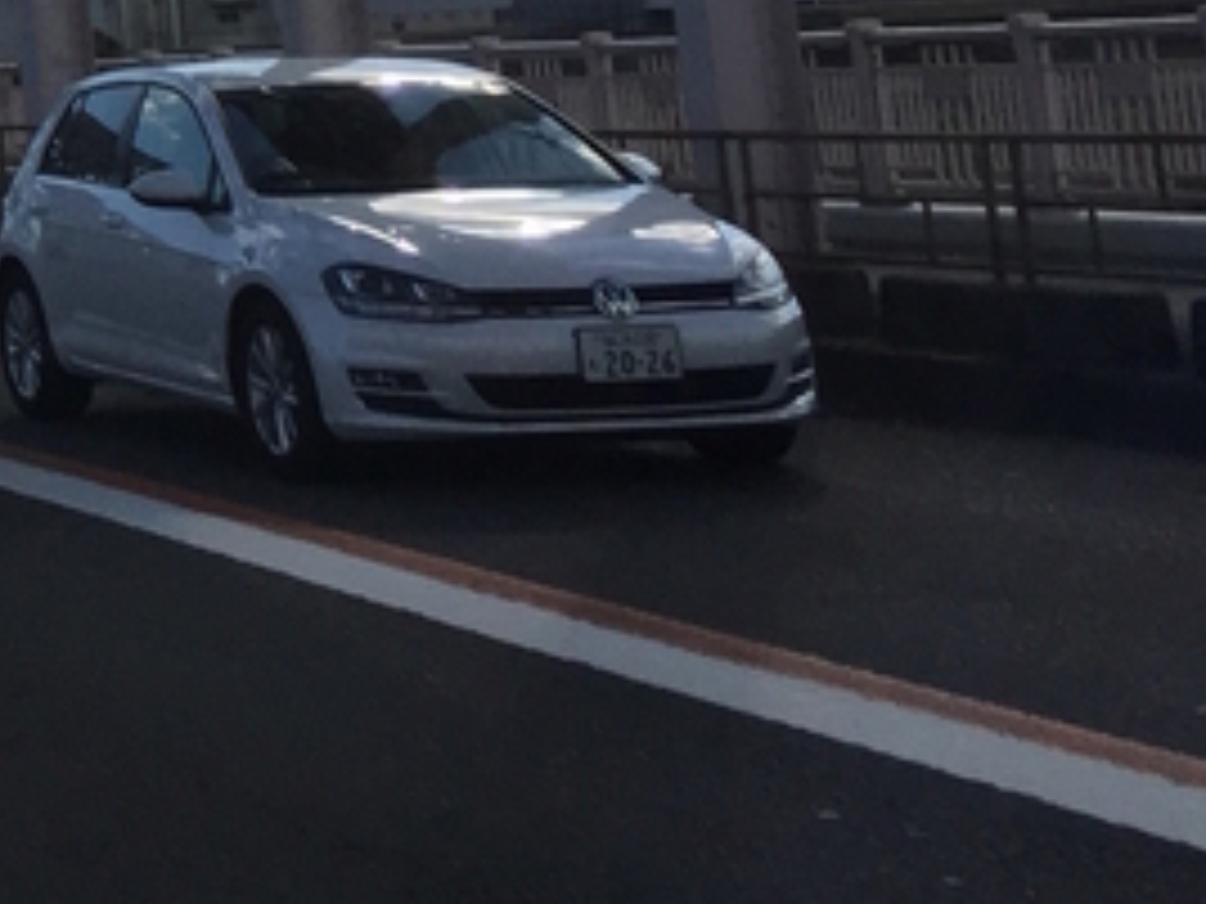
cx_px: -801
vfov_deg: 12.8
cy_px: -324
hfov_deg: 15.7
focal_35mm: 111
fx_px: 3867
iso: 32
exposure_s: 1/2639
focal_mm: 4.15
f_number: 2.2
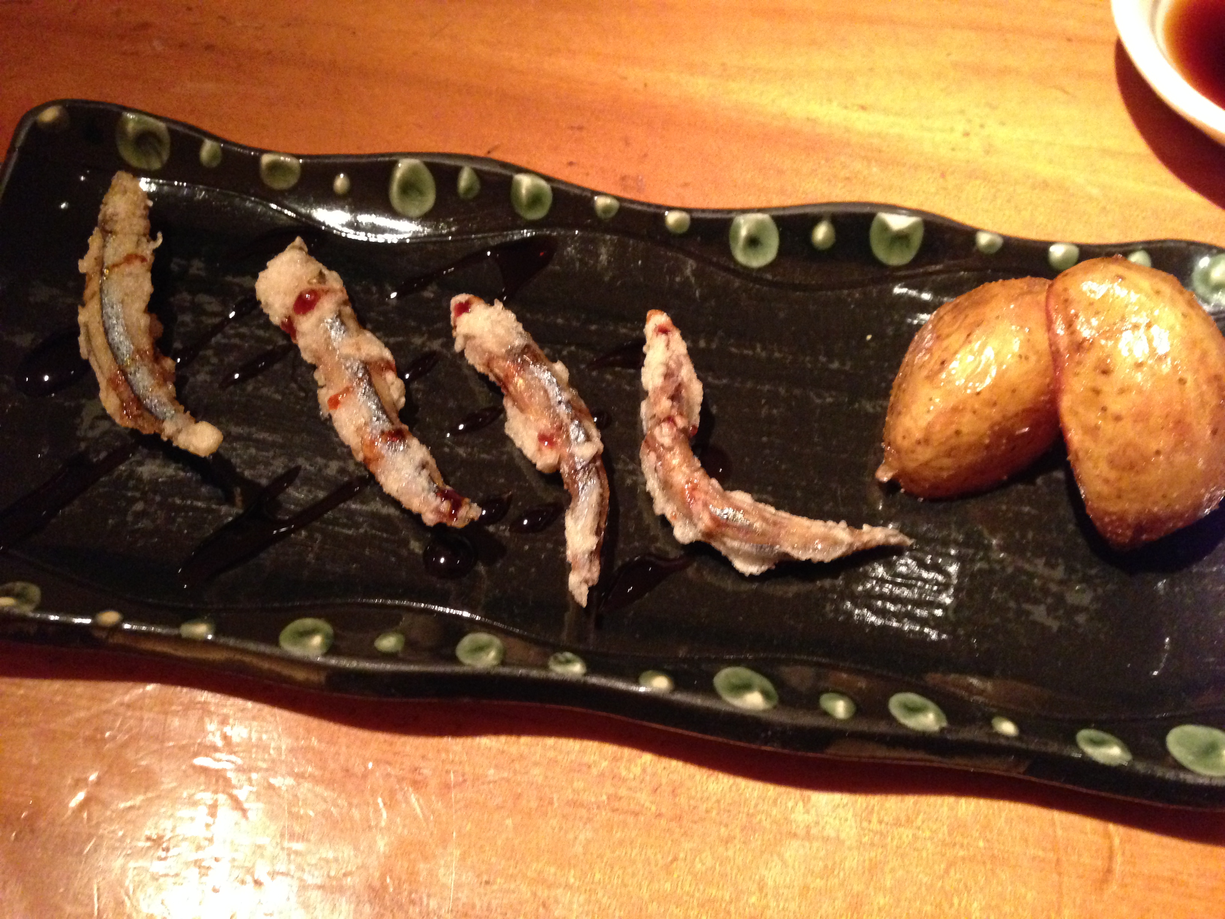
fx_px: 1168
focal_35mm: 33
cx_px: 612
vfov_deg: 42.9
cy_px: 460
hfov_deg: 55.4
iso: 640
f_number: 2.4
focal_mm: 4.12
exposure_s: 1/15
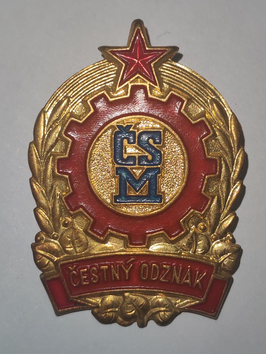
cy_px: 177
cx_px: 133
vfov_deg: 28.6
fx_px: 697
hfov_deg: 21.6
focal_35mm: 68
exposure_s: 1/110
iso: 50
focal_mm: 5.52
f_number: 1.95
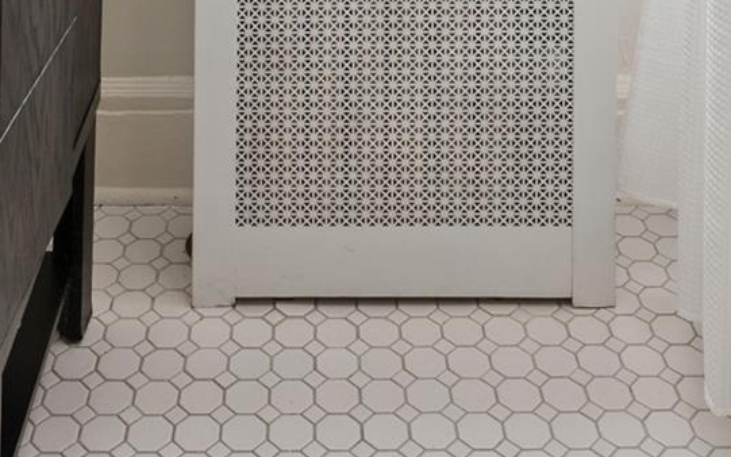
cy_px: -372
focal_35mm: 54
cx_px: 380
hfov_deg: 37.5
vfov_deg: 18.5
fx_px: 1076
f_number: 11
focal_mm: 14
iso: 200
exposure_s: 1/50
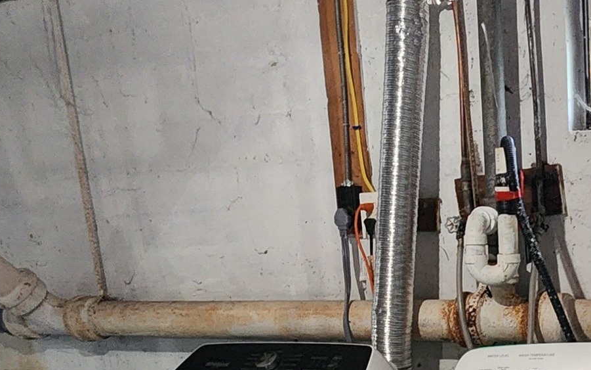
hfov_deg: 39.2
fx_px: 757
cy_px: 446
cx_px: 546
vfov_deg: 24.7
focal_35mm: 47
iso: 640
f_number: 2.2
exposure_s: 1/24
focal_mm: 2.2
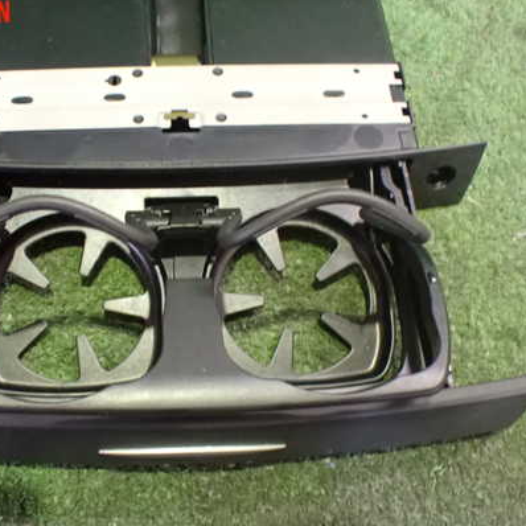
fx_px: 688
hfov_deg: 41.2
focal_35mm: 40
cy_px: 295
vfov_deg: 41.8
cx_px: 167
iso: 1250
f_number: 2.3
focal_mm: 5.4
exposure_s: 1/30
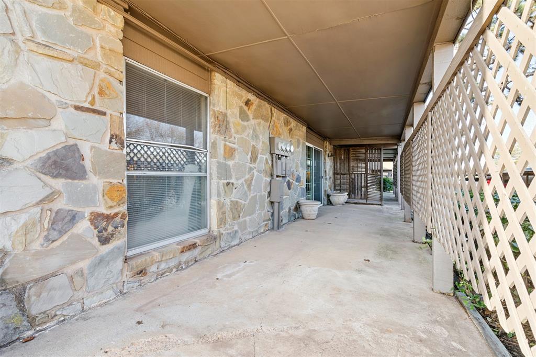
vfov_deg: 73.7
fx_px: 238
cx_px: 268
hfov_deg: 96.8
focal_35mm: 16
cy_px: 178
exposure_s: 1/40
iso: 200
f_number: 7.1
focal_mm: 16
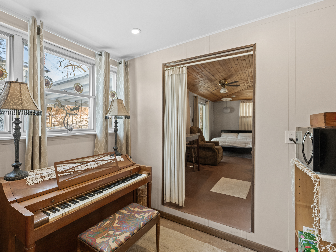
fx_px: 165
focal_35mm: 17
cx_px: 147
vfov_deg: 74.7
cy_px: 119
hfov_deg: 90.6
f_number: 5.6
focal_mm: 14
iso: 800
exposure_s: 1/50
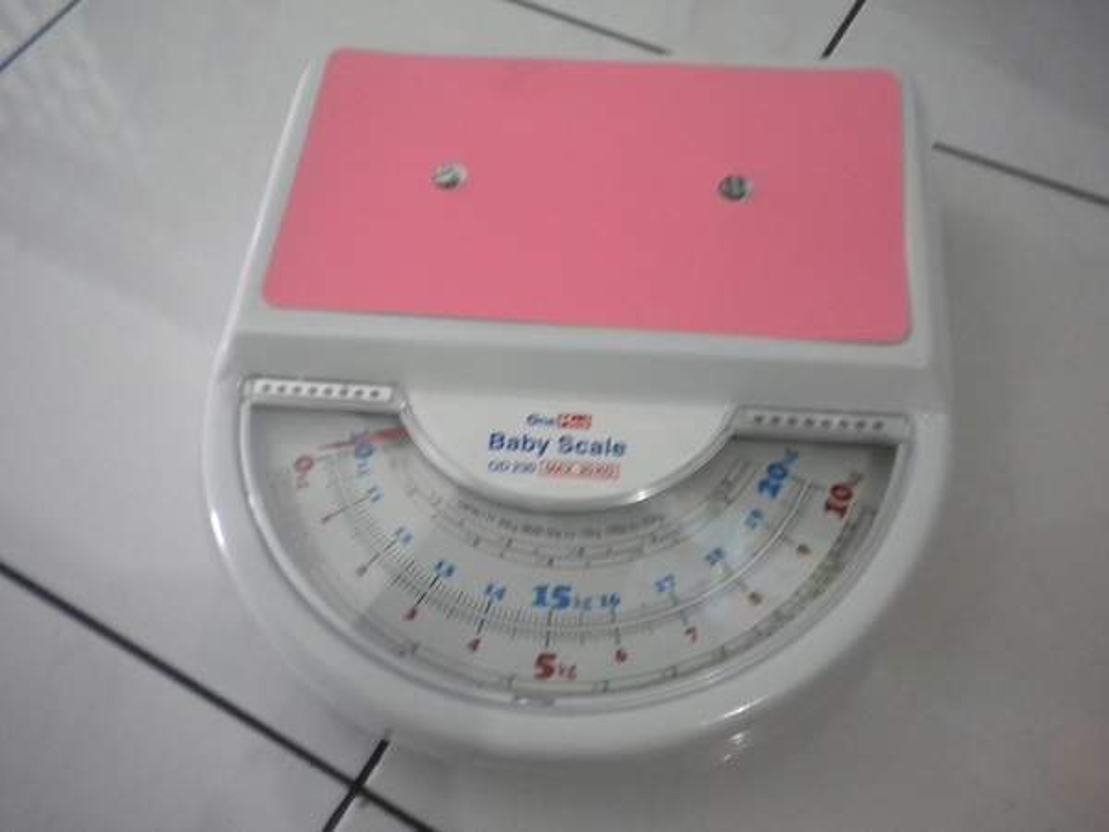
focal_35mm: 35
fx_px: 1121
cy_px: 416
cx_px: 554
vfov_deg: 40.7
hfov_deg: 52.6
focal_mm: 6.3
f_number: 3.1
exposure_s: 1/15.8
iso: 400
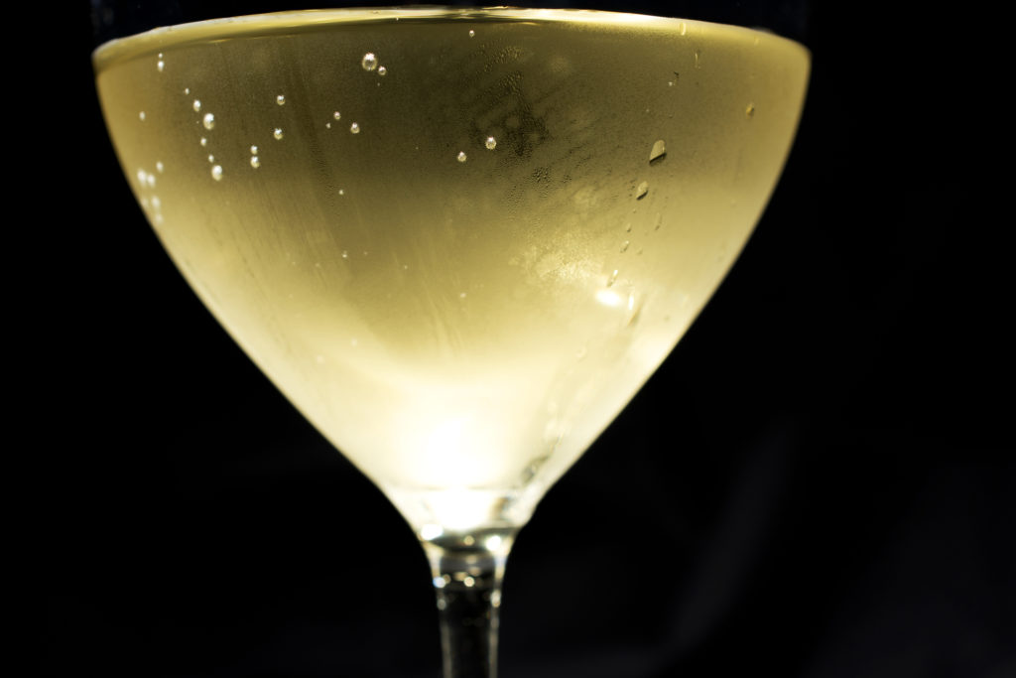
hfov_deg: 33.4
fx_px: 1693
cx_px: 508
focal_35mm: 60
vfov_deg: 22.6
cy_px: 339
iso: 100
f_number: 8
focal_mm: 40
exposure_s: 1/125
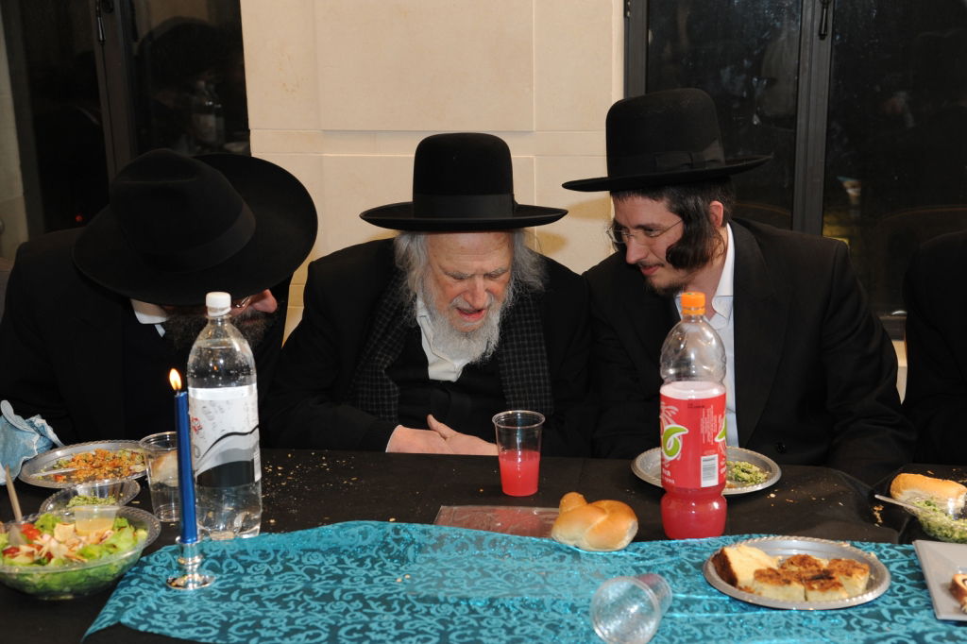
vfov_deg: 26.0
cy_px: 322
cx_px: 484
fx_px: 1396
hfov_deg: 38.2
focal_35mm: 52
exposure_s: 1/125
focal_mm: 52
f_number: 5.6
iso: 640
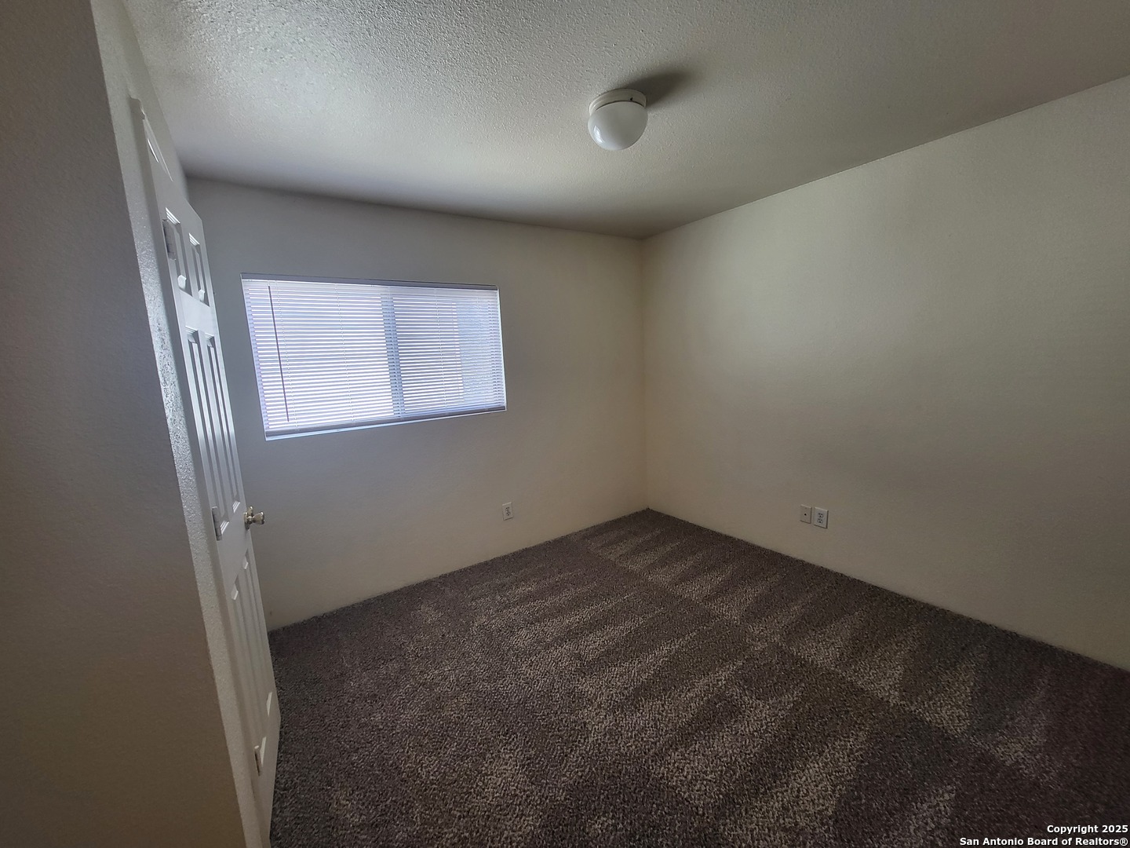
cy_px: 424
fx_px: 424
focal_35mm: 13
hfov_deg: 106.2
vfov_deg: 89.9
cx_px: 565
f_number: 2.2
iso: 100
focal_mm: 1.74
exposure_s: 1/60
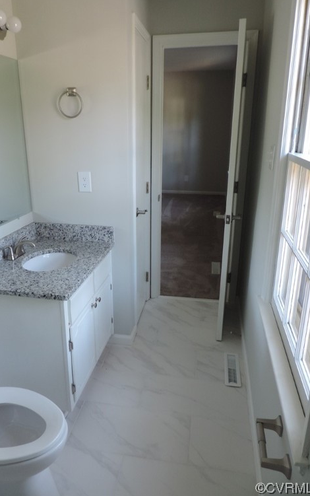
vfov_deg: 70.4
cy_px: 246
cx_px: 136
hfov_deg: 47.5
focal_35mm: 26
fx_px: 351
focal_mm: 4.3
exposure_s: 1/30
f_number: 3
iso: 280
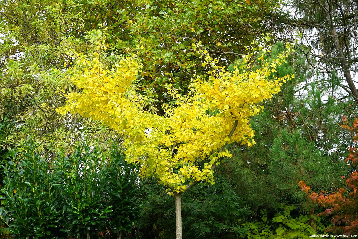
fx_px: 447
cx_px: 179
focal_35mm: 45
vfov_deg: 29.9
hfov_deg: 43.6
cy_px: 120
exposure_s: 1/80
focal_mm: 45
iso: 100
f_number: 8
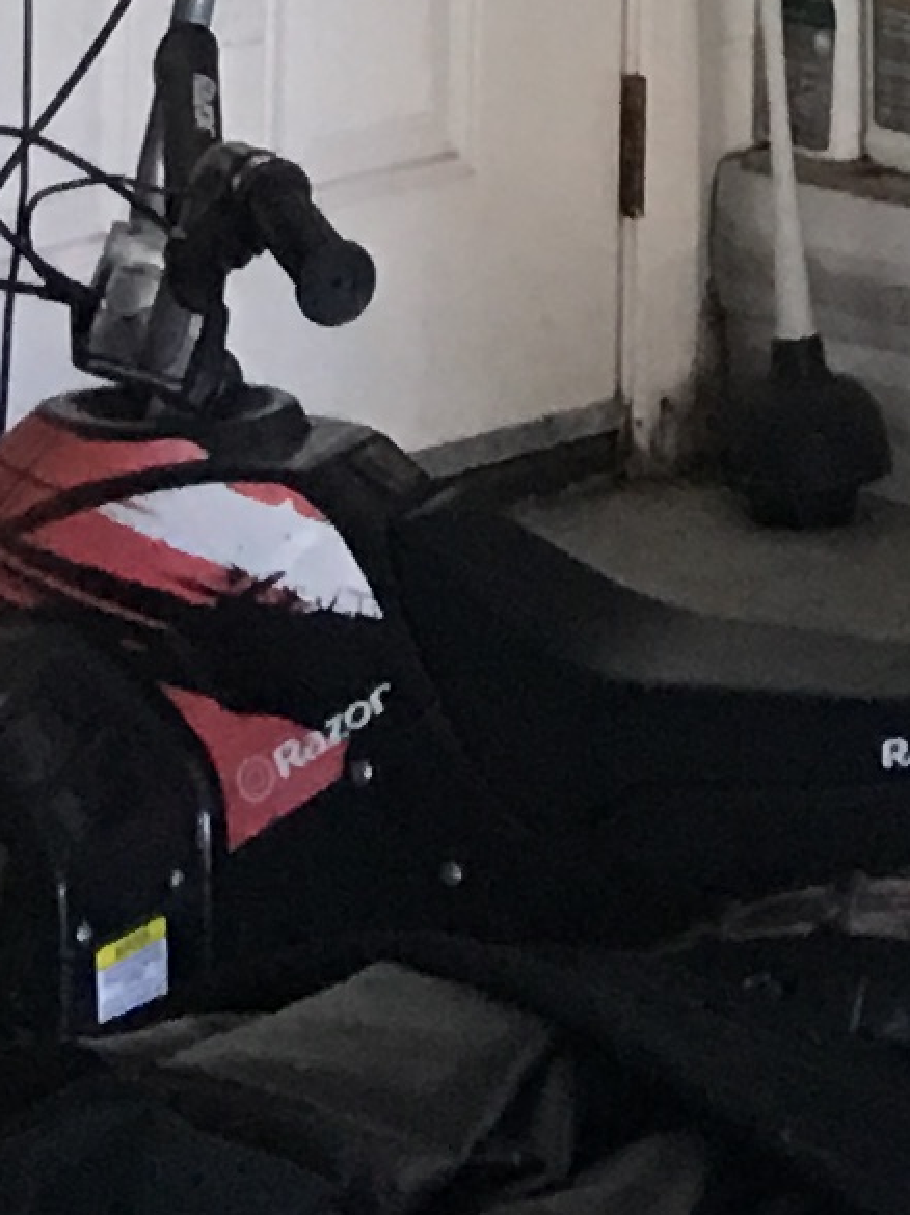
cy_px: -2860
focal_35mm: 200
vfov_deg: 8.0
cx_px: 804
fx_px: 7018
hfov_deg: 7.4
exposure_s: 1/15
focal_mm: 4.15
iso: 50
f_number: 2.2
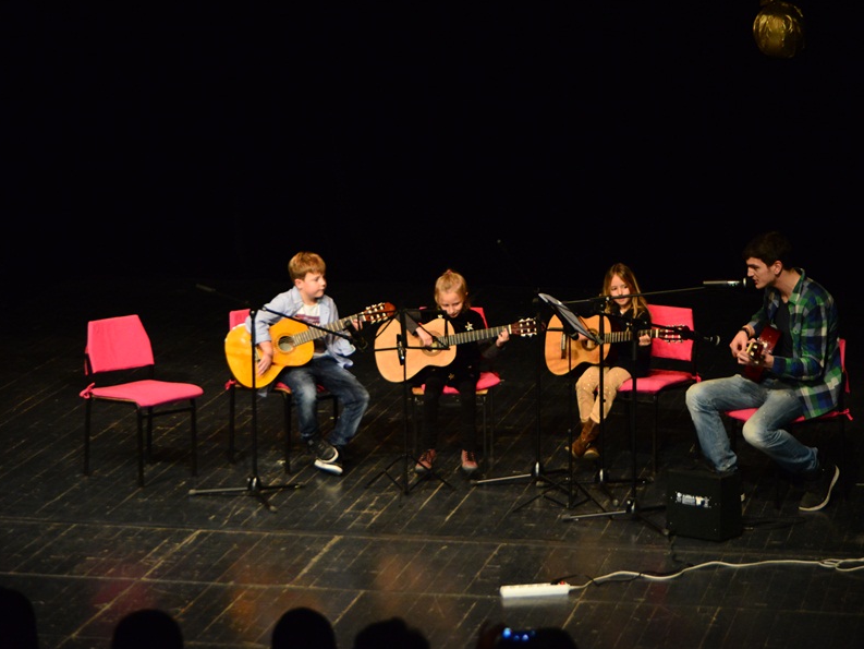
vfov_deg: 11.3
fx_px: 3270
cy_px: 323
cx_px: 483
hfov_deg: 15.0
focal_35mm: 131
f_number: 5.6
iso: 4000
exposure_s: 1/100
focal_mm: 120
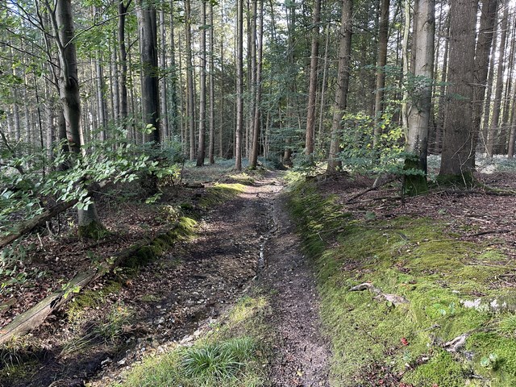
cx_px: 258
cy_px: 194
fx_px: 358
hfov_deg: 71.6
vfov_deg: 56.8
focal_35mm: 24
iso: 250
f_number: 1.78
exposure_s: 1/63
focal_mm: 6.86
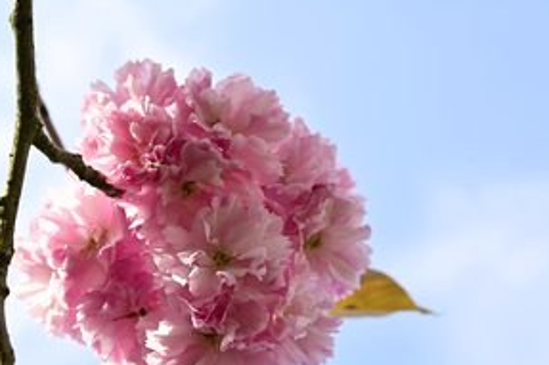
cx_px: 184
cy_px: 277
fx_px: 1463
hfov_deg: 21.2
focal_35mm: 96
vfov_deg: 14.2
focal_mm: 60
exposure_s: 1/200
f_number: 5.6
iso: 100
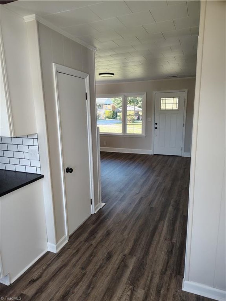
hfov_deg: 56.8
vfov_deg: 71.6
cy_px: 150
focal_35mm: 24
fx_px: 209
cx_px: 113
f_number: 1.8
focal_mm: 5.56
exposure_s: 1/120
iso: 272
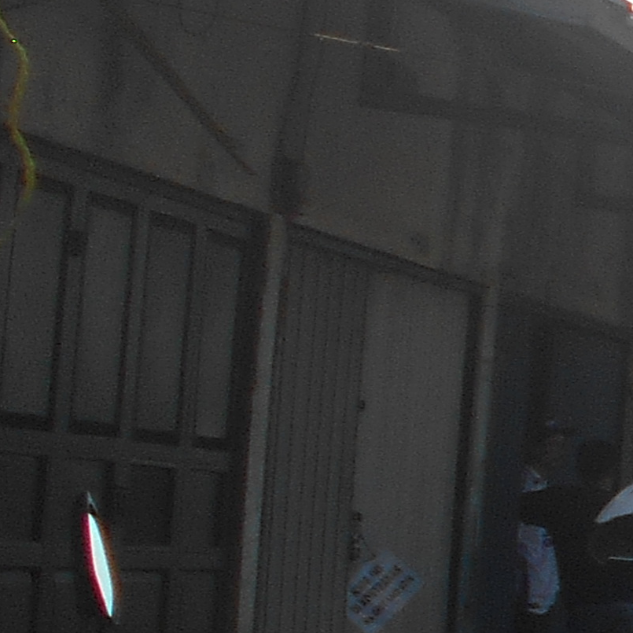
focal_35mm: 147
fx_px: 3041
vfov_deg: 11.8
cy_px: 521
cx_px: 1882
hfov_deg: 9.4
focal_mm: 4.6
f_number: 3.2
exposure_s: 1/1000
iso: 80
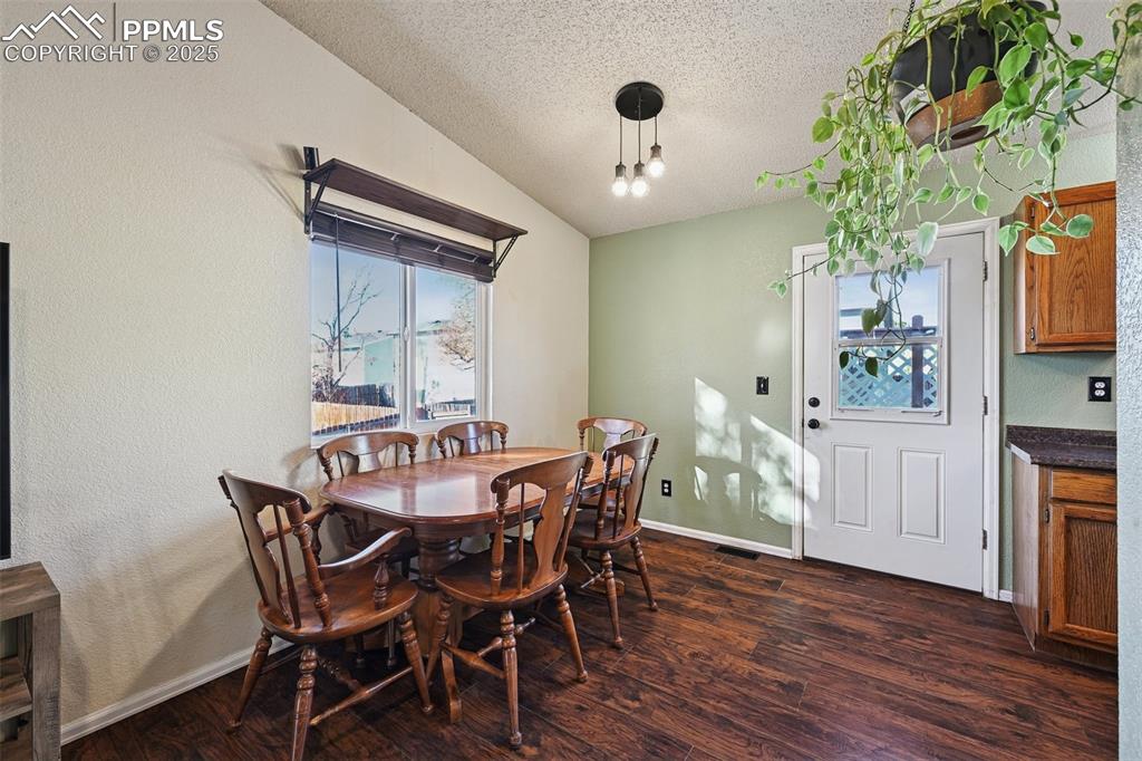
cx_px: 571
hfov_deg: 100.4
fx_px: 476
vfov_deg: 77.3
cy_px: 380
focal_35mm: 15
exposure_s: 1
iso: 100
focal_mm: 15
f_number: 11
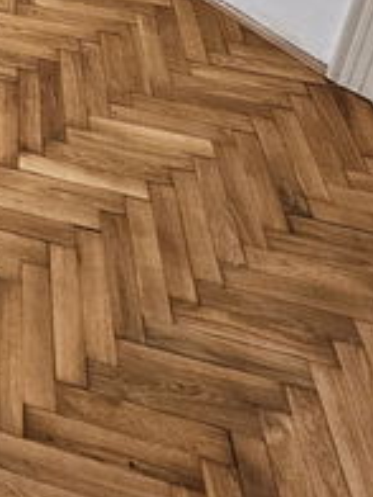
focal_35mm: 53
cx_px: -231
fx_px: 761
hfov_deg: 21.5
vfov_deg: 26.3
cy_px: -248
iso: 100
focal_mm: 2.2
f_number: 2.2
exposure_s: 1/100
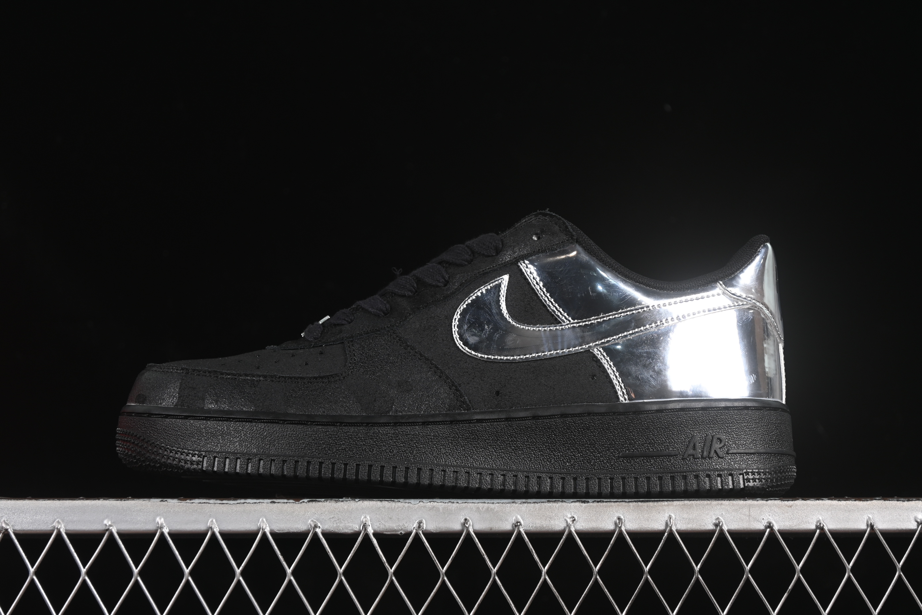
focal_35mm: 75
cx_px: 461
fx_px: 1921
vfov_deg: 18.2
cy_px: 308
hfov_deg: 27.0
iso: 160
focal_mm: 50
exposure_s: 1/60
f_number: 6.3
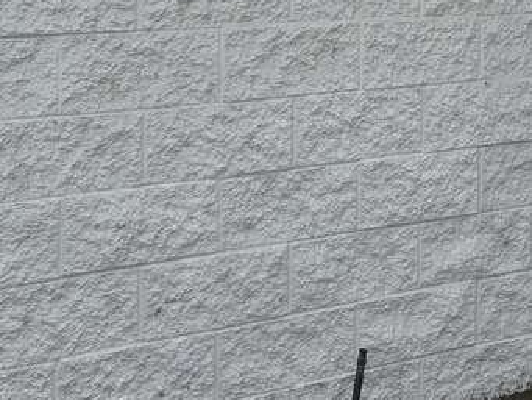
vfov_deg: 22.5
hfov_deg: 30.9
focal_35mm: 61
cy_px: -56
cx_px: 424
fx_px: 938
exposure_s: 1/1695
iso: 50
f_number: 1.6
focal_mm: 5.96
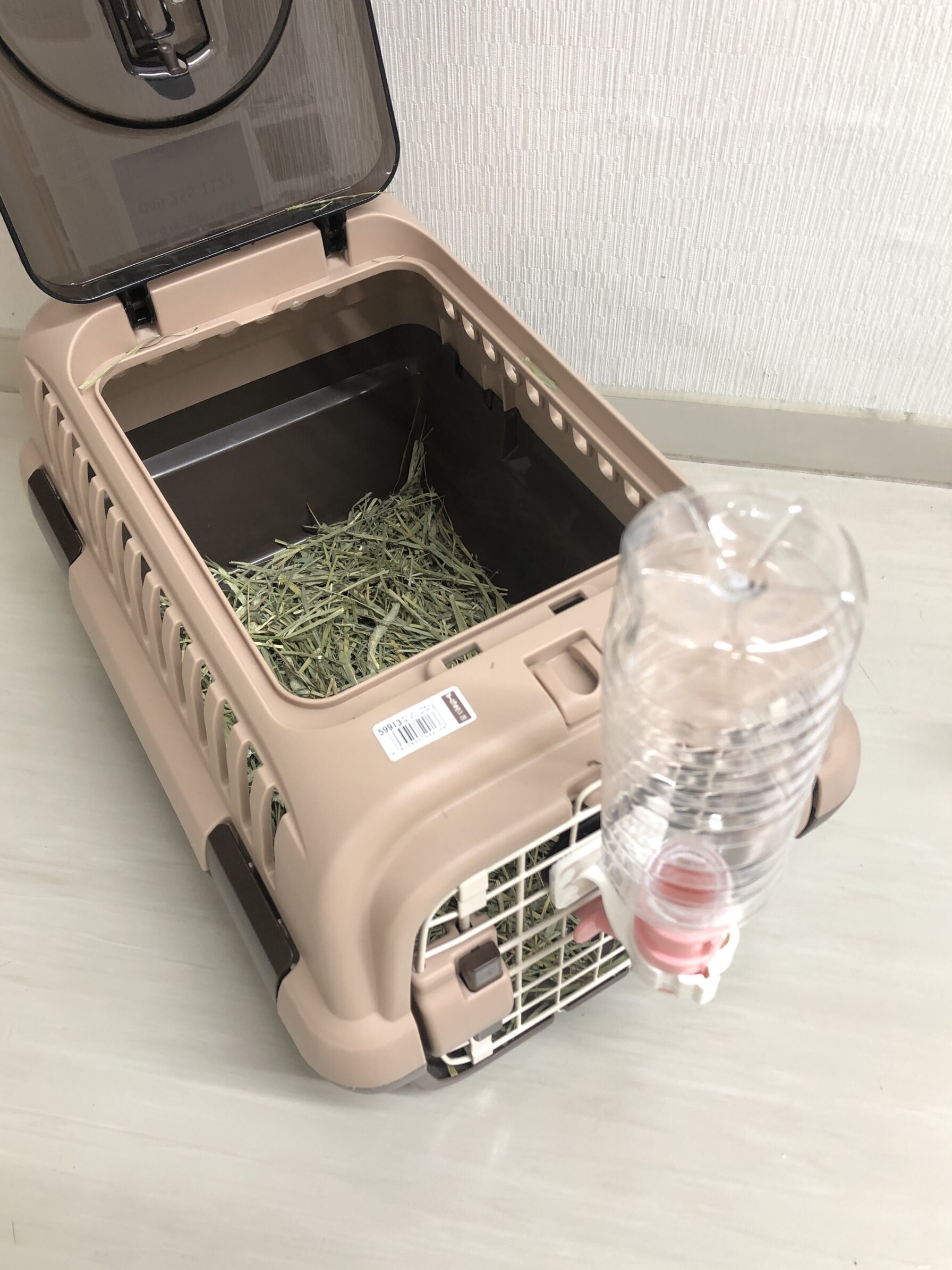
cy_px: 624
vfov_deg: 60.0
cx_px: 460
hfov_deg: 46.8
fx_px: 1100
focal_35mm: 30
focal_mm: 3.99
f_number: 1.8
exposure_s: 1/20
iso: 40
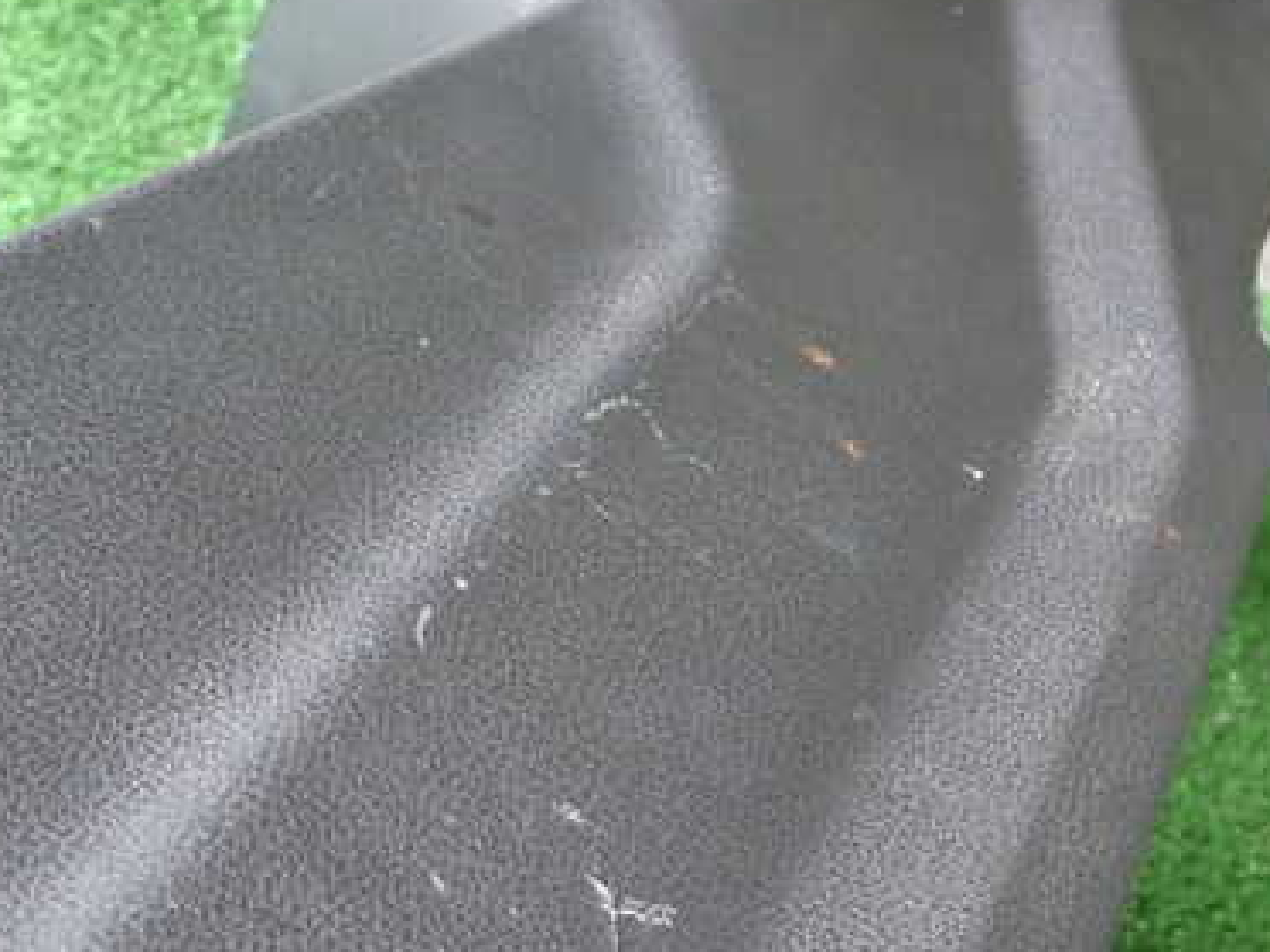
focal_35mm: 58
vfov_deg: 25.1
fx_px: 2128
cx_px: 594
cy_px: 607
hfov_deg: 33.2
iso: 200
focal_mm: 6.37
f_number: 2.5
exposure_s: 1/40
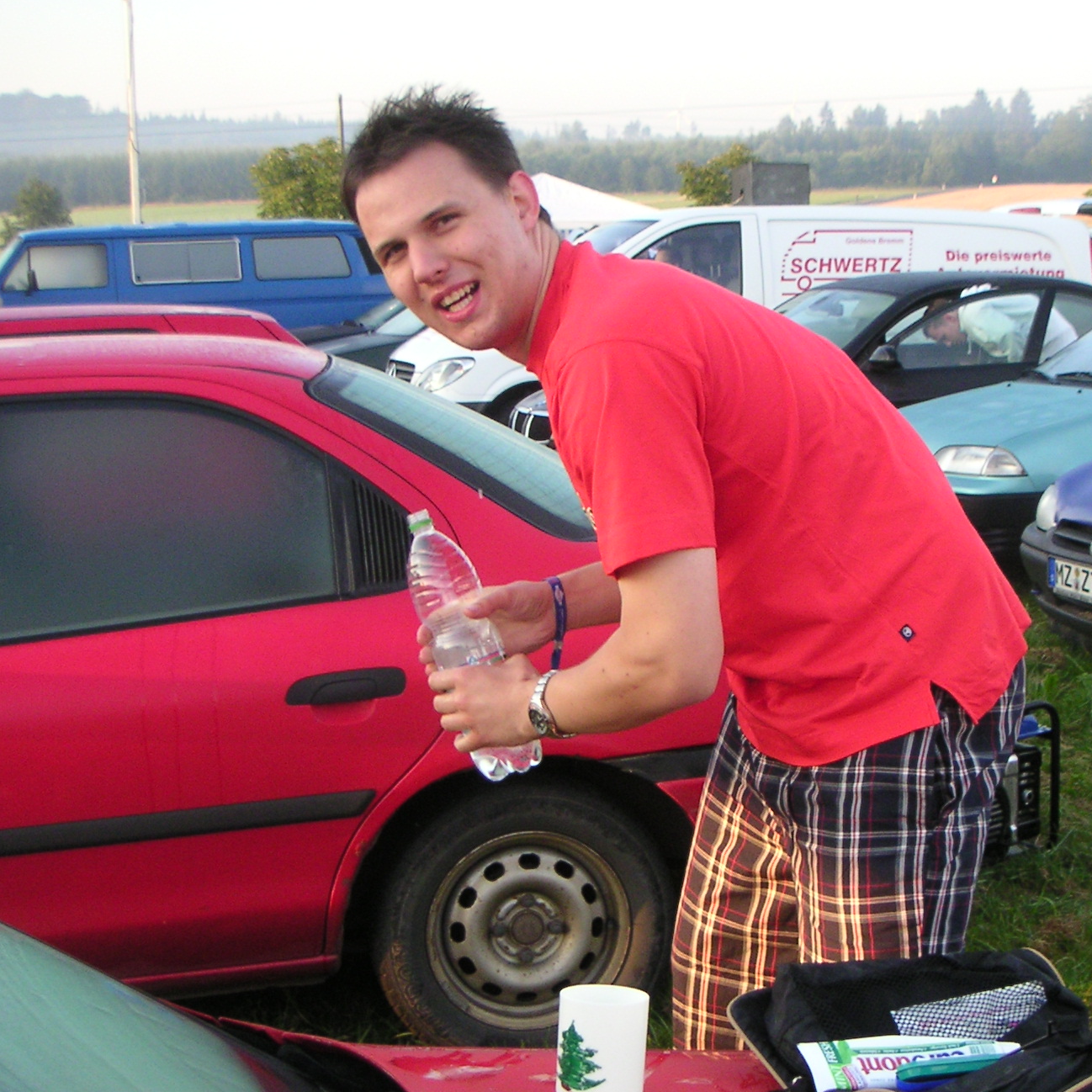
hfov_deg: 32.1
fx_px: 1892
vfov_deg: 32.2
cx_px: 666
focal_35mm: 53
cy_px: 607
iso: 100
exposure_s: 1/180
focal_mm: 6
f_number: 2.8
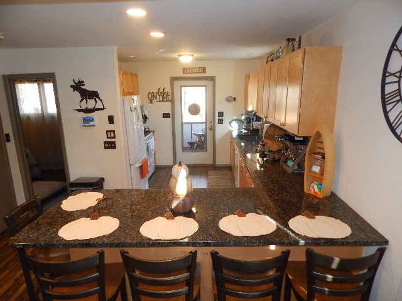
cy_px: 150
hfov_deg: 76.4
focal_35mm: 22
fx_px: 255
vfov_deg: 61.1
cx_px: 201
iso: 200
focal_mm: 4
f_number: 3
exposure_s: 1/30
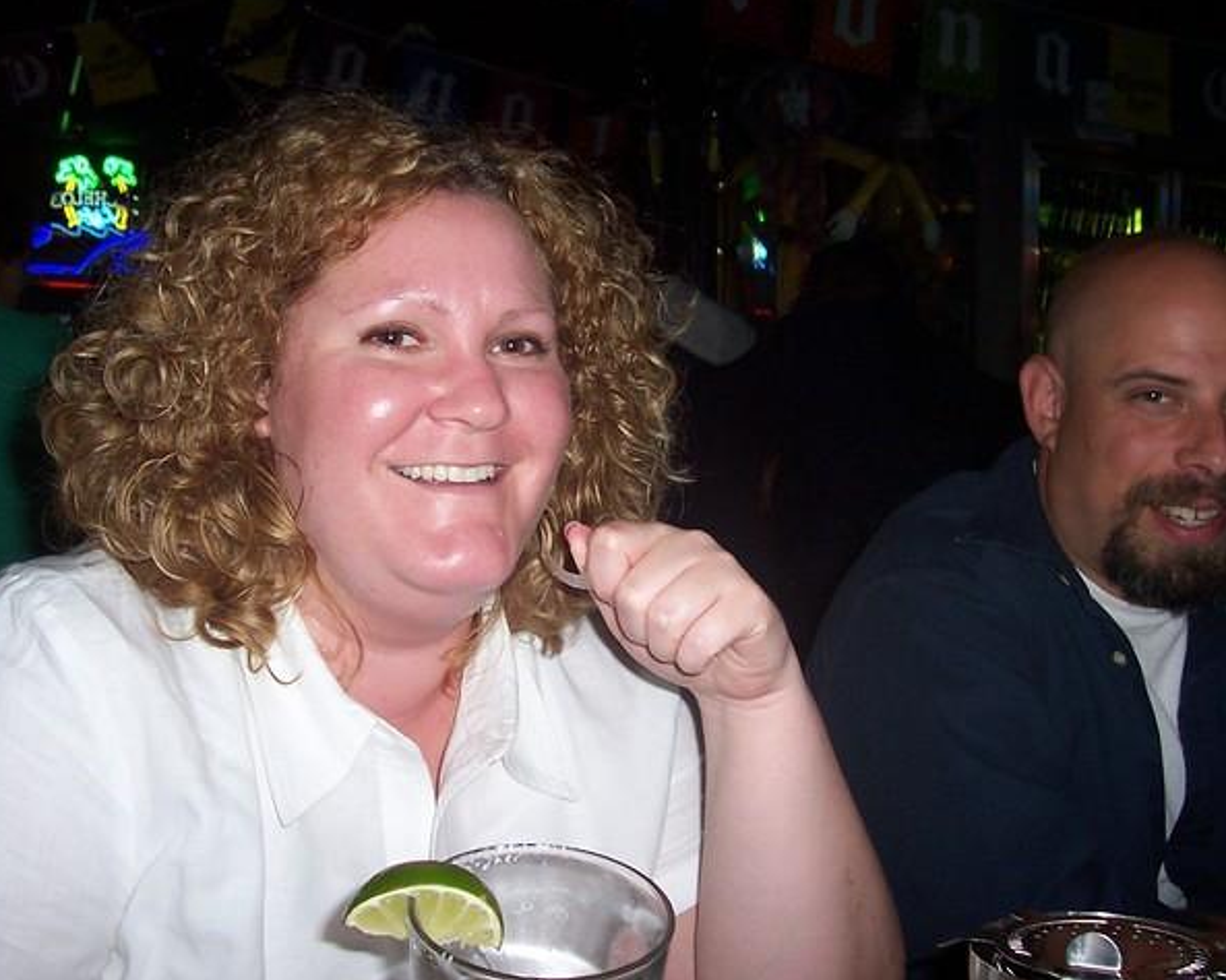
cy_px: 486
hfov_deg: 46.8
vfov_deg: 38.2
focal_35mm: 39
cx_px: 569
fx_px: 1415
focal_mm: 5.6
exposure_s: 1/60
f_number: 2.8
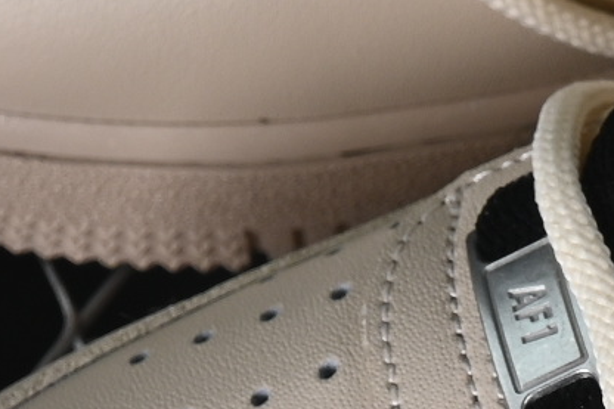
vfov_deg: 2.7
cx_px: 1094
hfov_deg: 4.1
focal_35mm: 502
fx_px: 8558
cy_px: -96
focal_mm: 50
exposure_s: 1/80
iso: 160
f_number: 7.1
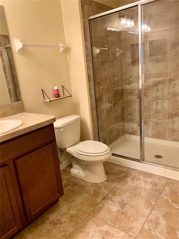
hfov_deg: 53.1
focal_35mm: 26
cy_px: 120
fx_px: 179
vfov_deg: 67.3
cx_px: 90
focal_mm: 4.25
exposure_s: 1/60
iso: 125
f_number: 1.8
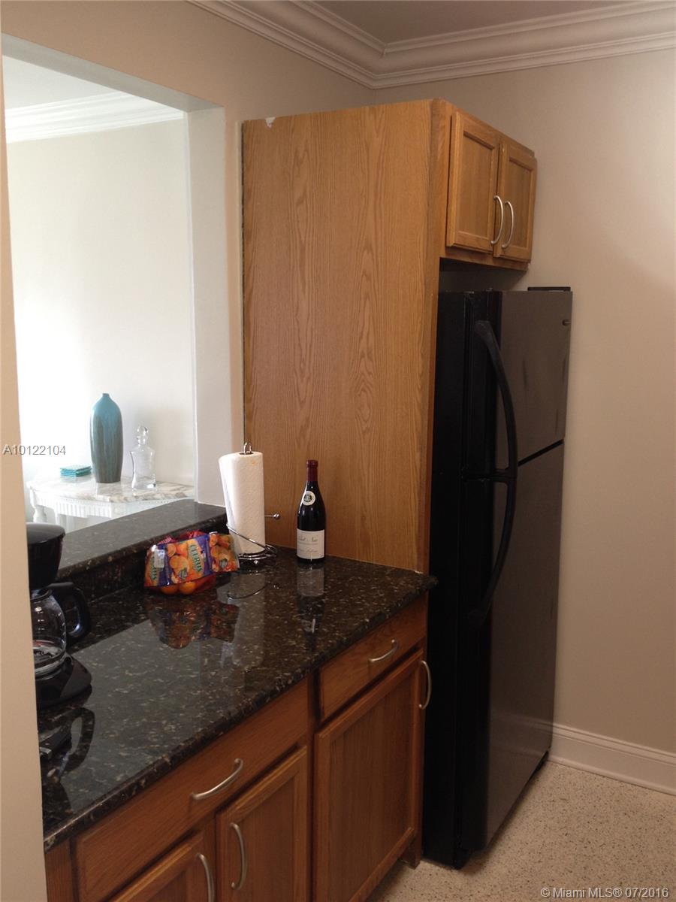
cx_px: 338
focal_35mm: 35
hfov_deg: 40.7
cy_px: 451
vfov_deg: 52.6
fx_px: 911
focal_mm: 4.28
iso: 64
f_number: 2.4
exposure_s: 1/20
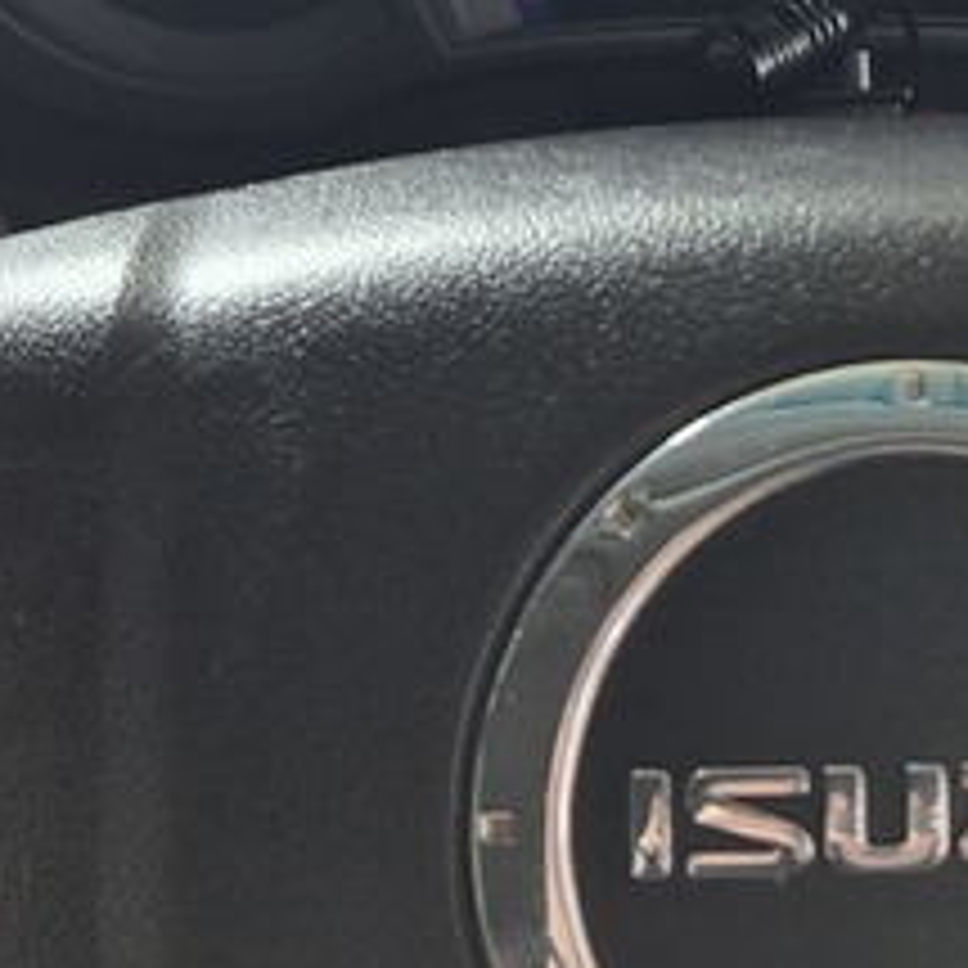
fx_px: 3069
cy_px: -108
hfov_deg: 17.7
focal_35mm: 97
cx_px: 846
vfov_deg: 17.3
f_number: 1.8
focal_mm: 5.4
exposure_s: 1/100
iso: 200
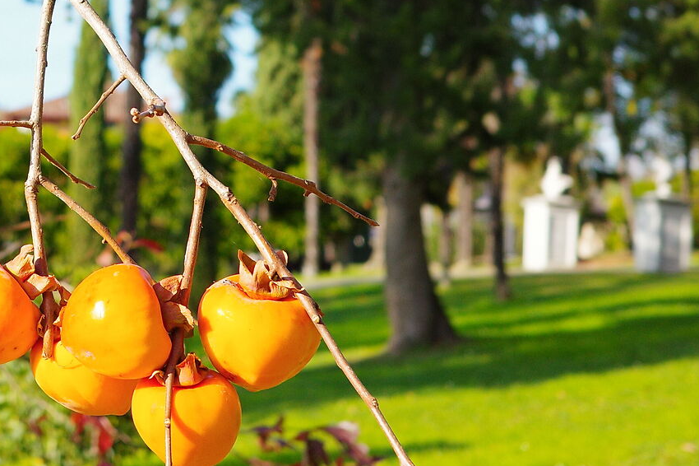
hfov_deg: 17.4
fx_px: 2193
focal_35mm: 113
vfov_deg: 11.9
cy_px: -44
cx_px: -113
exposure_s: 1/800
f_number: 3.5
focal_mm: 26
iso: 200
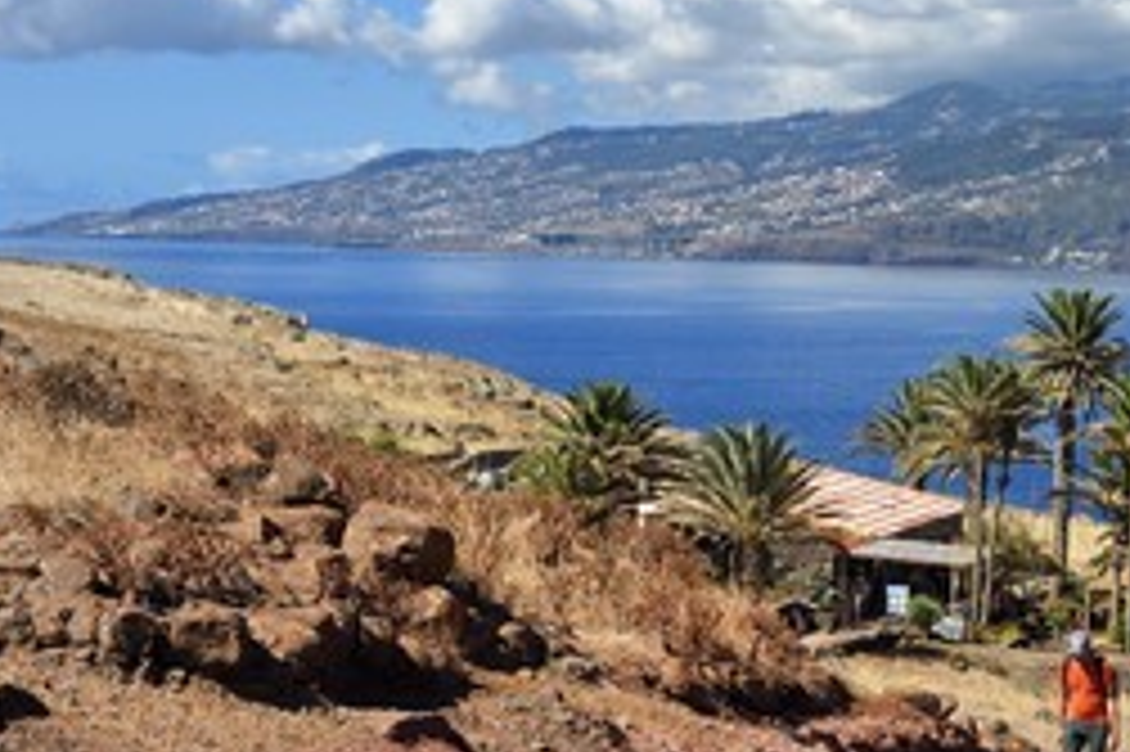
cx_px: 754
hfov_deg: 18.7
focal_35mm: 109
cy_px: 423
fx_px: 3419
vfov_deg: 12.5
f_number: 13
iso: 200
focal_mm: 65
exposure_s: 1/250
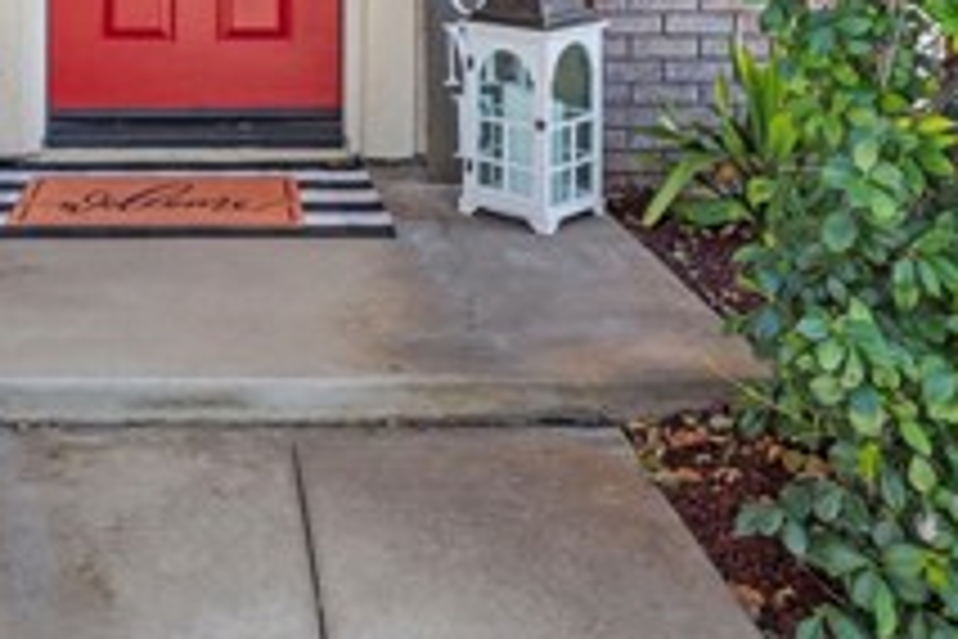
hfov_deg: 39.6
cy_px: -146
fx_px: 1277
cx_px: 202
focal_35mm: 48
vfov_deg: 25.0
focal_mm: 16
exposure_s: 1/125
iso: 100
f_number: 8
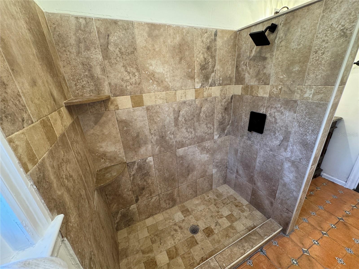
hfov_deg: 102.1
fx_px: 145
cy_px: 134
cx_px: 180
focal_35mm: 14
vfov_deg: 85.7
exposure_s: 1/60
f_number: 2.2
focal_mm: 2.22
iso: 200
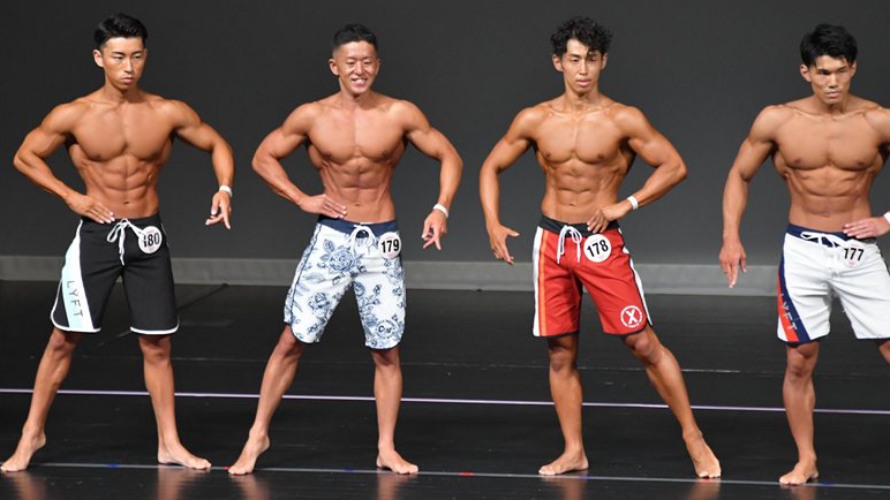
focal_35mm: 331
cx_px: 446
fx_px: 7810
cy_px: 271
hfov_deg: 6.5
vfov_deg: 3.7
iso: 4000
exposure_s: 1/400
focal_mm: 210
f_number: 5.6
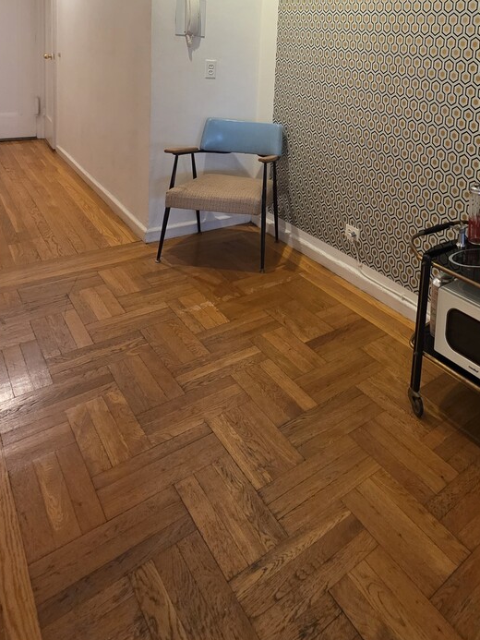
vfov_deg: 62.4
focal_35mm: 25
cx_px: 389
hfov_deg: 51.3
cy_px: 111
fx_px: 462
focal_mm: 2.2
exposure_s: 1/60
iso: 250
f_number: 1.9
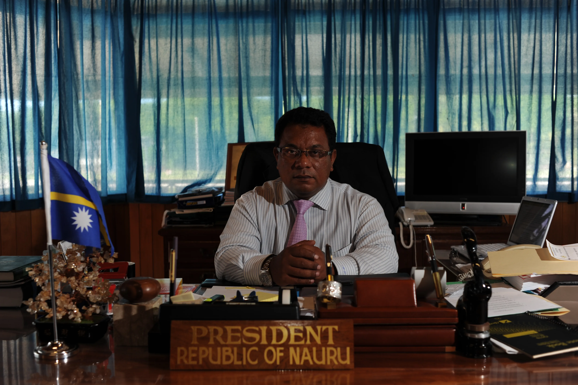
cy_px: 192
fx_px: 562
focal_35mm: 35
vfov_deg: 37.8
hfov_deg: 54.5
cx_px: 289
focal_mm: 35
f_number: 5
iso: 200
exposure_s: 1/30
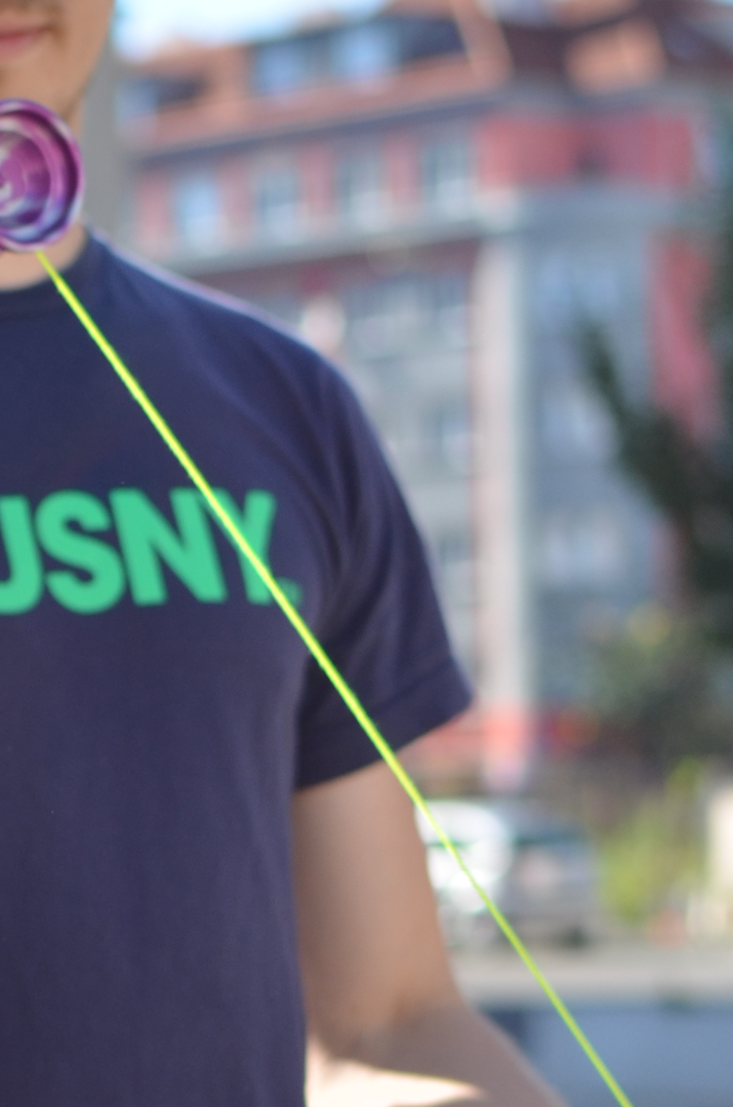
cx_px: -112
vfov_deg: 13.1
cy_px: 868
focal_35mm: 156
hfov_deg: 8.6
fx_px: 4800
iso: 200
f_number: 2.5
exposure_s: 1/2000
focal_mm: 35
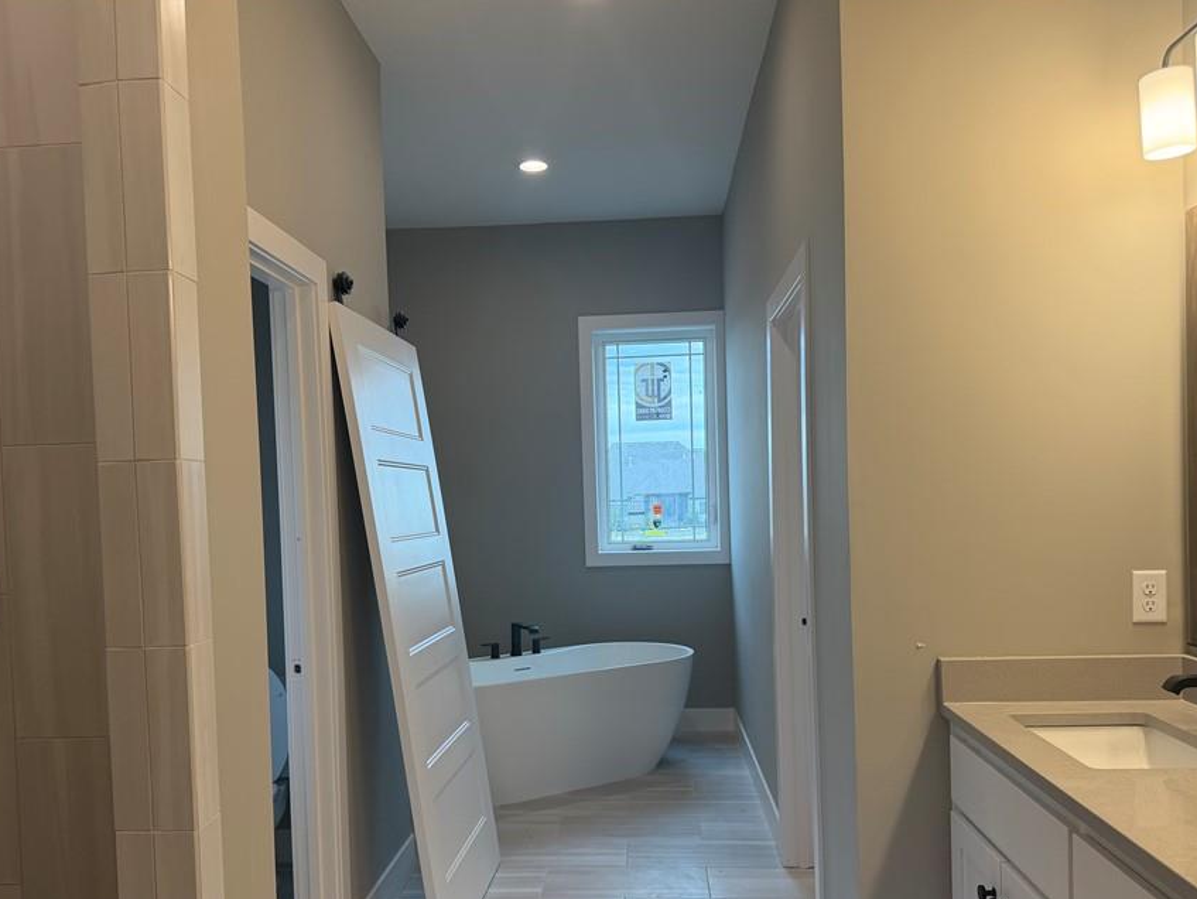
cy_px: 531
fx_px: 1003
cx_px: 591
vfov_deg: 48.0
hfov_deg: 61.6
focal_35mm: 29
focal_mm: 6.76
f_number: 1.78
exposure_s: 1/182
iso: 100
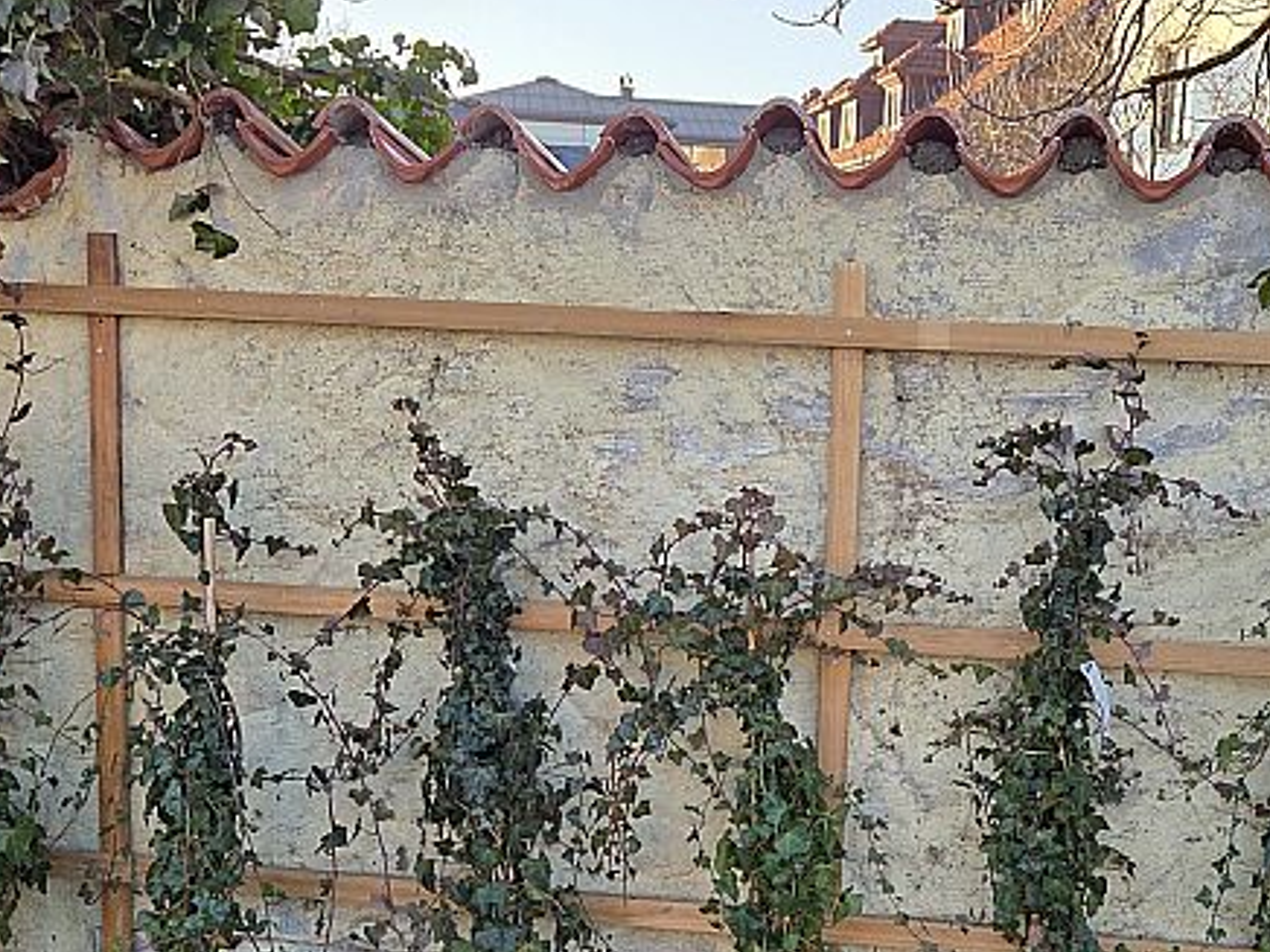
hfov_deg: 35.2
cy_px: 675
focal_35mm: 54
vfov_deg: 26.8
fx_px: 1981
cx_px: 842
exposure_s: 1/970
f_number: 1.8
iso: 80
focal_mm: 5.4
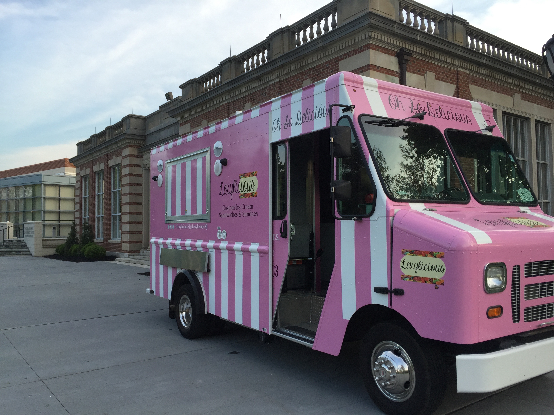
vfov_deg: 48.2
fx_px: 464
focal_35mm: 29
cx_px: 277
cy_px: 208
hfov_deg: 61.7
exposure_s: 1/221
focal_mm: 4.15
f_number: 2.2
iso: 32
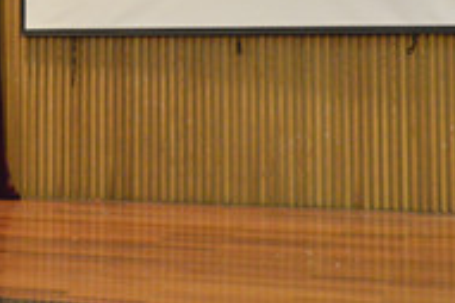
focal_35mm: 102
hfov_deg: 19.6
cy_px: -76
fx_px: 1288
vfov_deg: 13.0
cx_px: 36
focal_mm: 26
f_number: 7.1
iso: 6400
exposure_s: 1/20
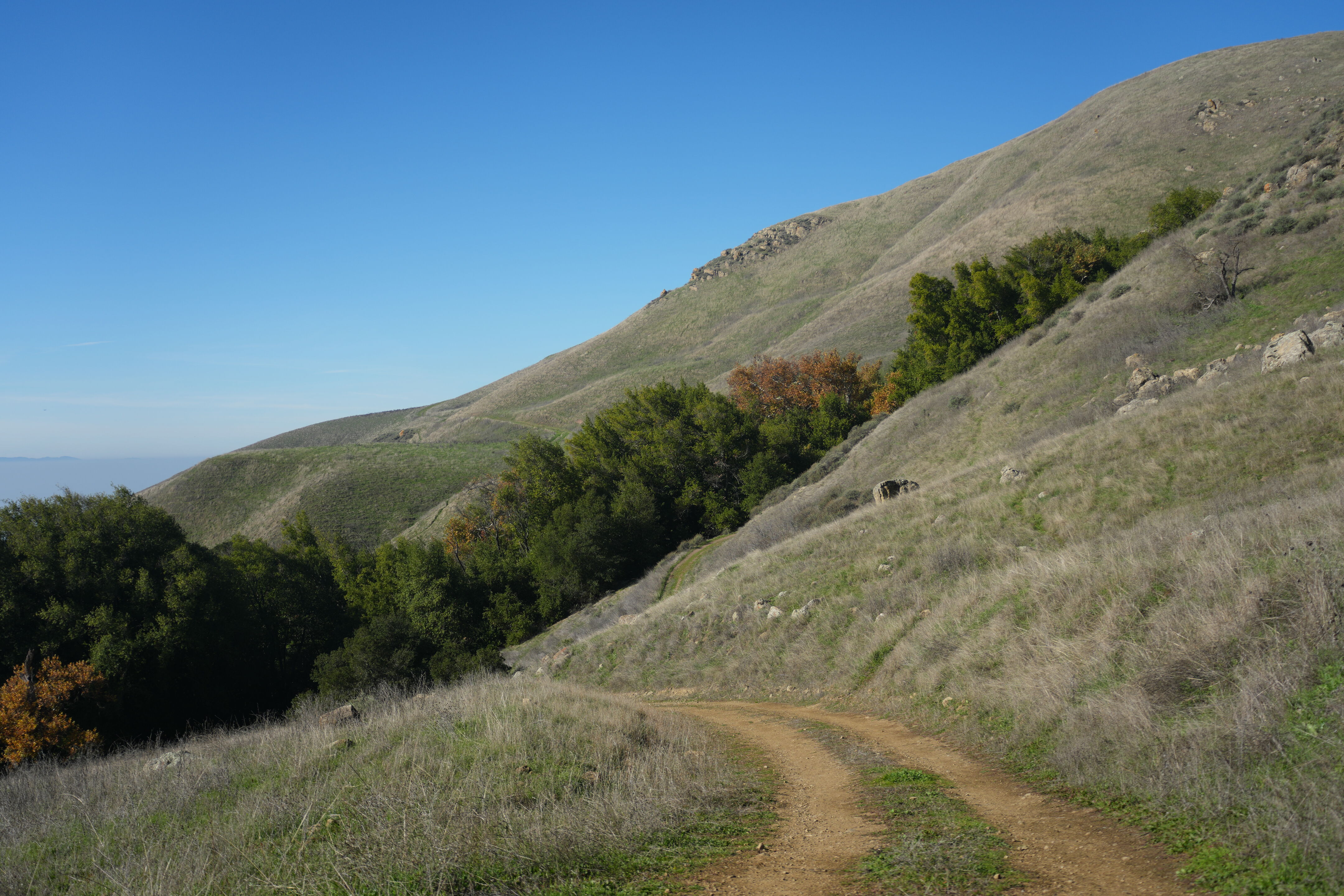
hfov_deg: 55.8
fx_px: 1269
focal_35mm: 34
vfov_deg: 38.9
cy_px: 448
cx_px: 672
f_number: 4.5
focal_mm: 34
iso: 125
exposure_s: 1/1250
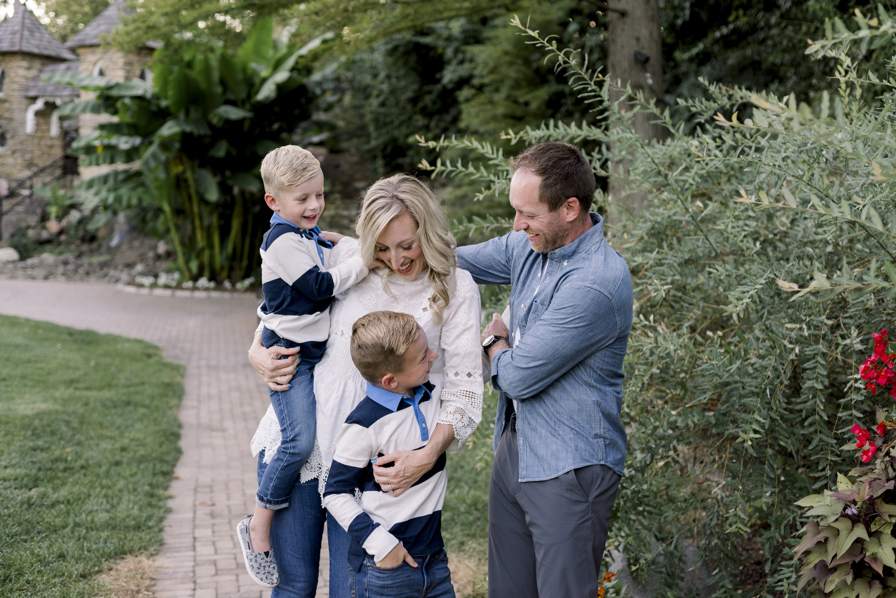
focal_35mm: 50
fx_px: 1245
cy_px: 299
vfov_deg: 27.0
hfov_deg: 39.6
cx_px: 448
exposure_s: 1/500
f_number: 3.2
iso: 800
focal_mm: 50
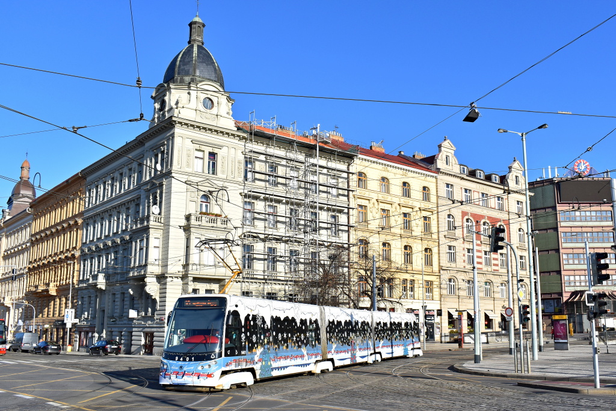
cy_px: 206
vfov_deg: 41.7
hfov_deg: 59.5
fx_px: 539
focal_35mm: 32
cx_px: 308
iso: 320
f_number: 7.1
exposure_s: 1/1000
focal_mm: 21
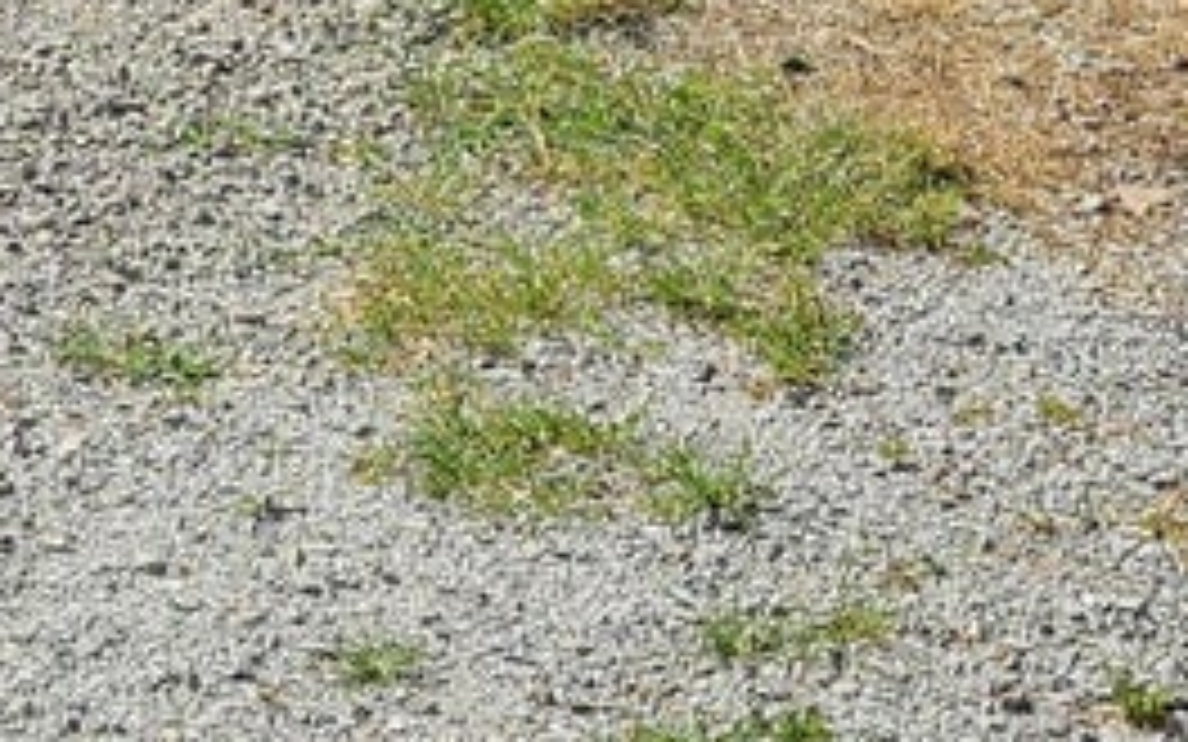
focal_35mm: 126
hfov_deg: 15.8
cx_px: -313
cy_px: -1241
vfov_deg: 9.0
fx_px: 4079
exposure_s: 1/1854
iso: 25
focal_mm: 5.4
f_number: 1.8
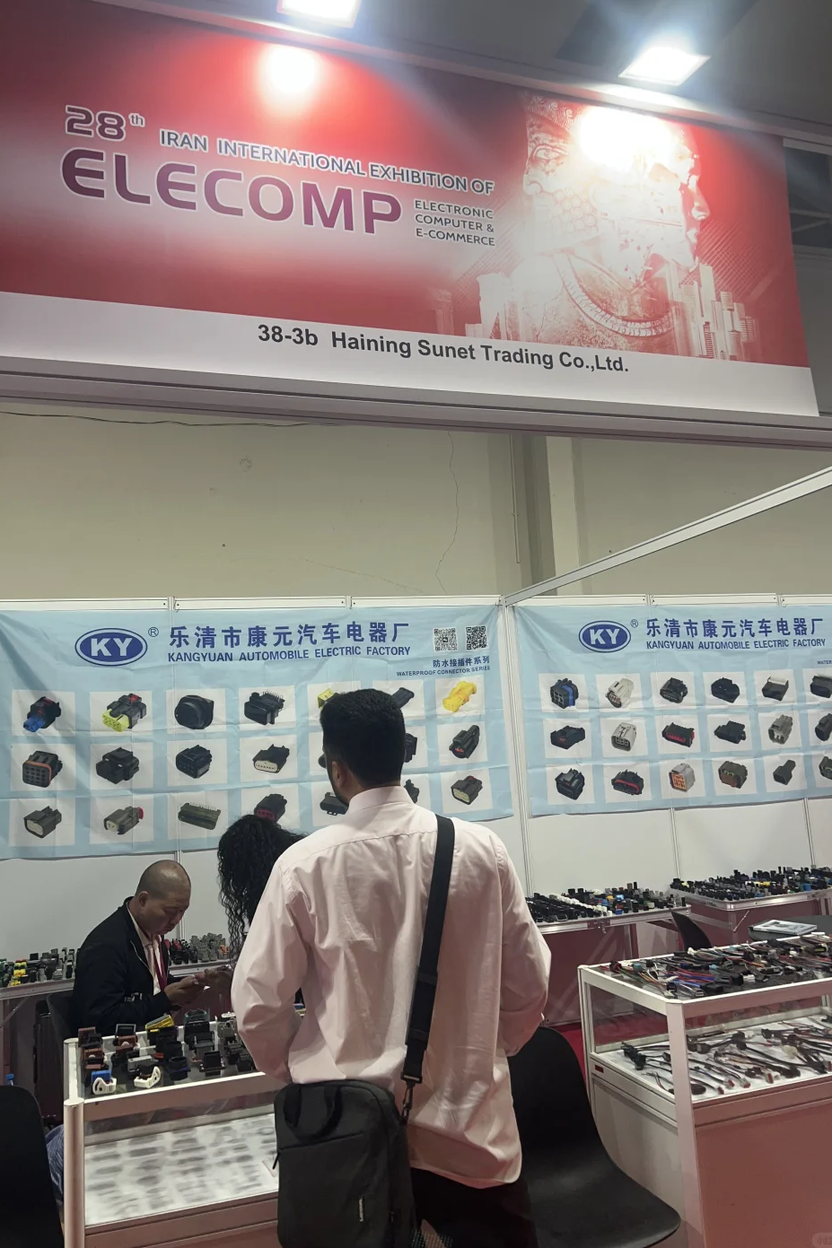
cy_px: 610
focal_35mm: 28
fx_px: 971
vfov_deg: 65.5
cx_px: 368
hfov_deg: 46.3
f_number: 1.5
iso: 50
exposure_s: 1/100
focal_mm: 5.7
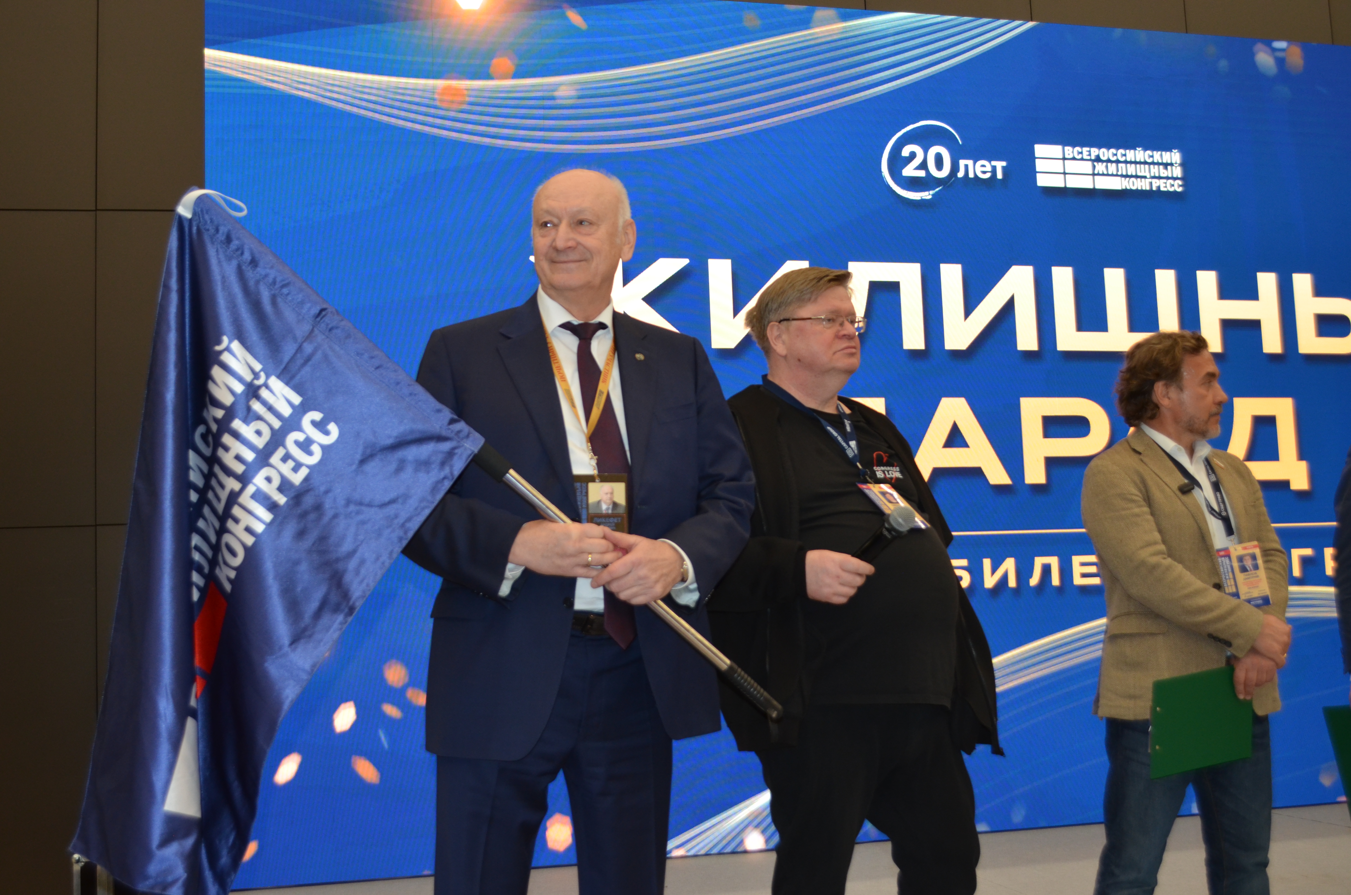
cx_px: 676
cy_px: 448
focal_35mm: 52
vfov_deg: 25.6
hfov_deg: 37.9
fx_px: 1966
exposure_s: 1/60
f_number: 5
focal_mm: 35
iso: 720
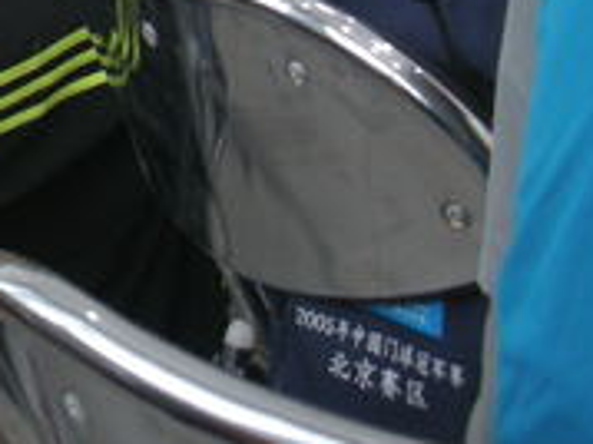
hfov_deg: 13.0
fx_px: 2345
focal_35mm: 137
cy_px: -184
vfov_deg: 10.5
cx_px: -484
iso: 50
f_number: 2.8
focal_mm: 5.8
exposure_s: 1/31.7
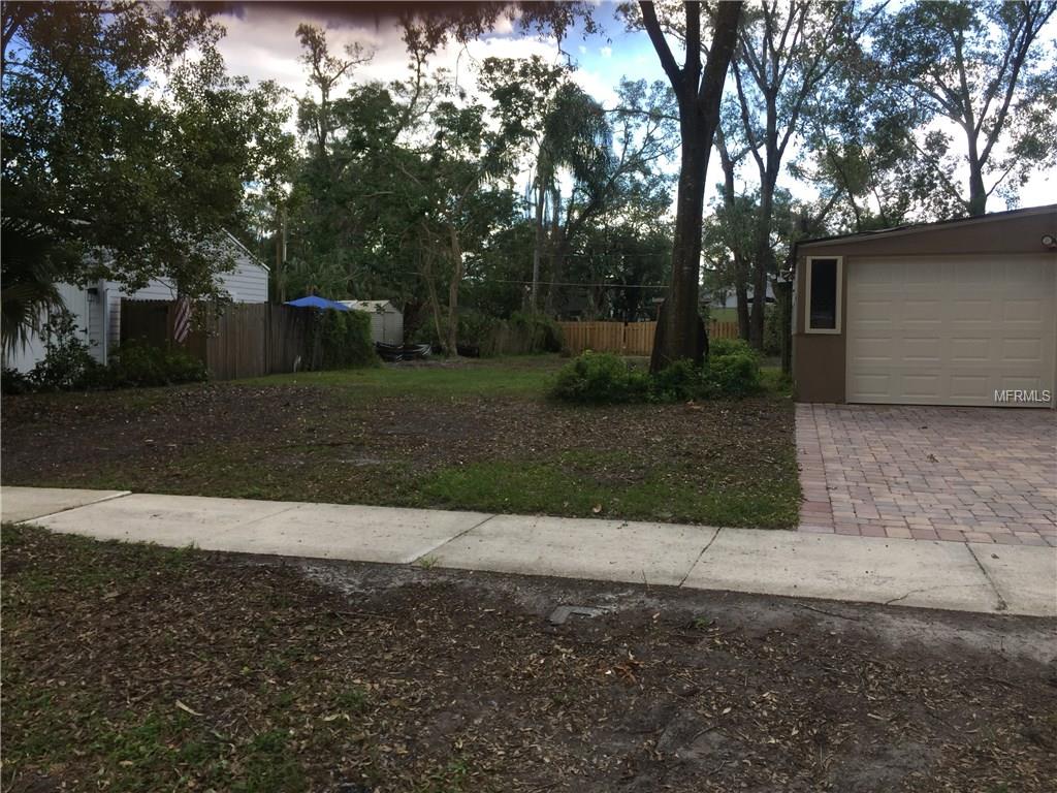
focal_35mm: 29
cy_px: 396
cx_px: 528
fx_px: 886
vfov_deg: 48.2
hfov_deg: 61.7
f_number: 2.2
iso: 32
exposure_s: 1/581
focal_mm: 4.15
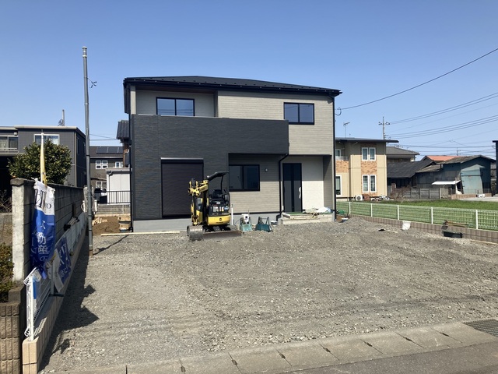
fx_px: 403
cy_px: 187
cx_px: 249
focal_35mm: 28
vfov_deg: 49.7
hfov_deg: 63.4
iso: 32
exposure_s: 1/2433
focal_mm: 3.99
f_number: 1.8
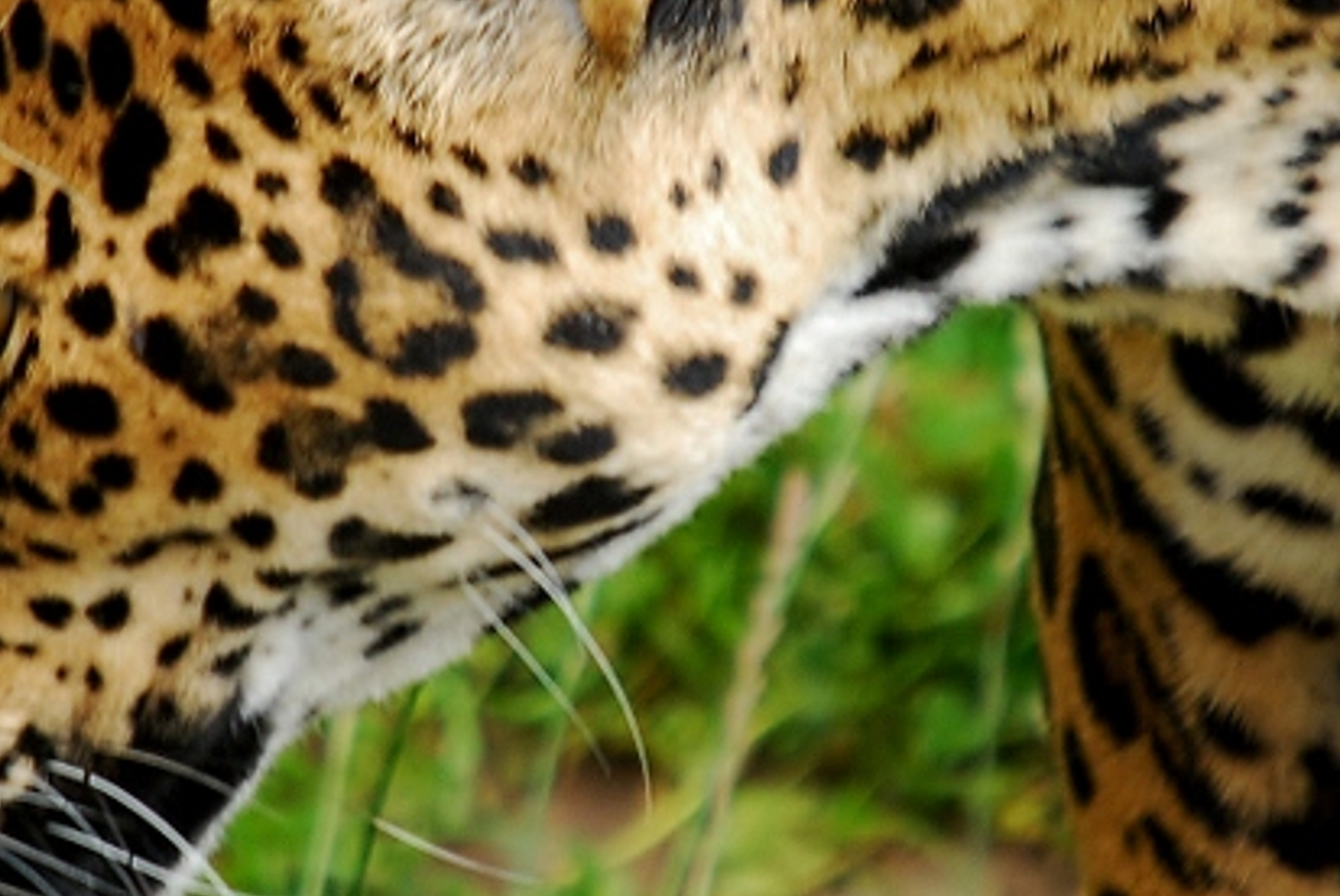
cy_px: 373
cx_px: 636
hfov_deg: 1.3
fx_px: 60824
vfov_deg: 0.8
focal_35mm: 1633
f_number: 6.3
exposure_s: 1/125
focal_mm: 500
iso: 400
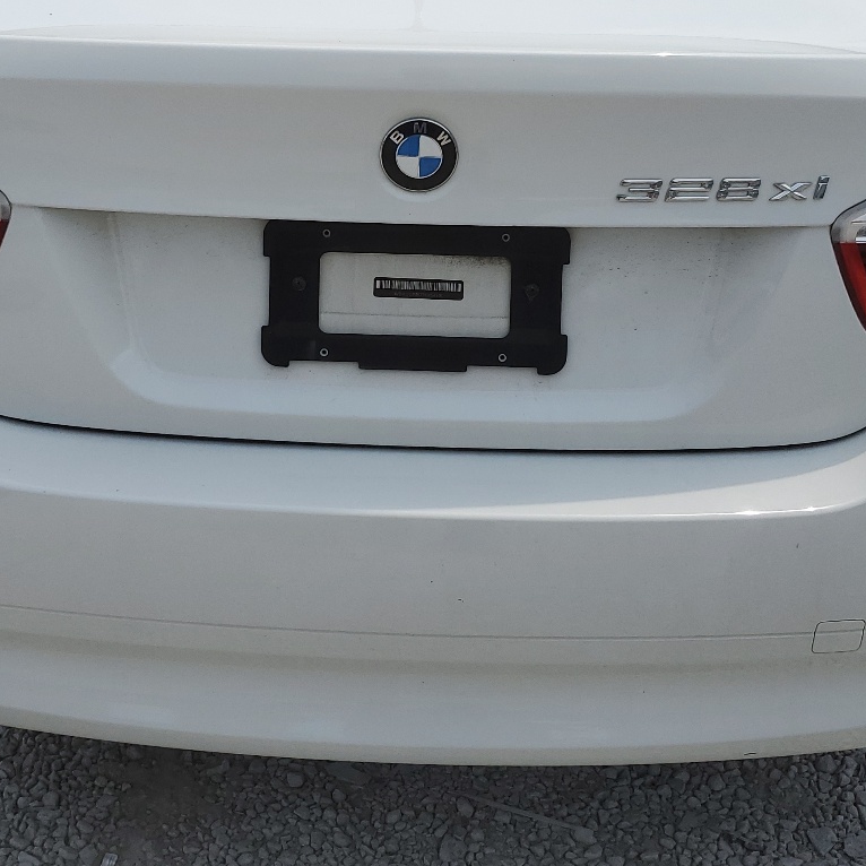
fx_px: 1359
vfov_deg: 34.9
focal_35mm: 48
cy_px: 261
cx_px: 398
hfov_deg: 35.3
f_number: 1.5
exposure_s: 1/5000
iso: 50
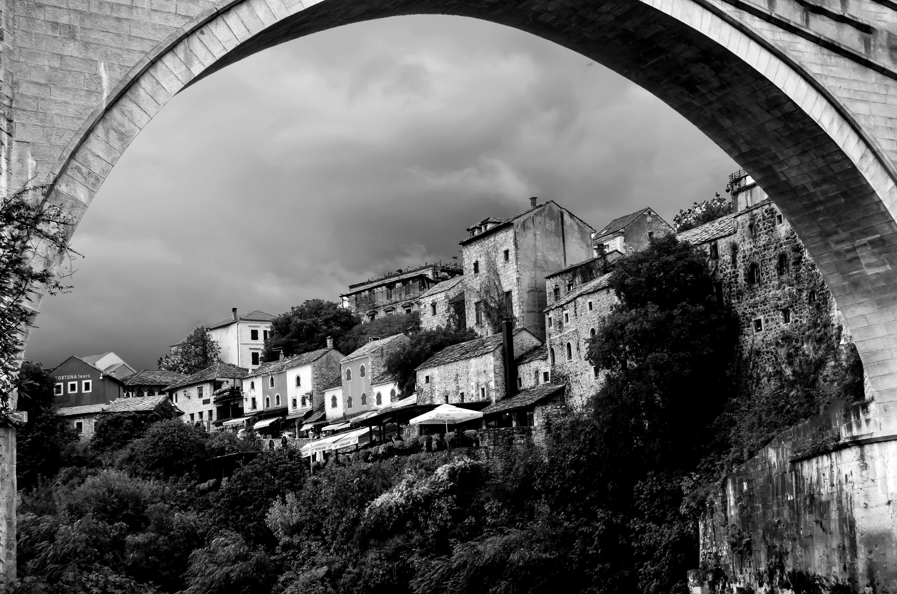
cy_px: 297
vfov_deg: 23.7
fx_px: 1417
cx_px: 448
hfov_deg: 35.1
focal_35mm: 57
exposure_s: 1/320
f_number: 8
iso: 200
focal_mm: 38
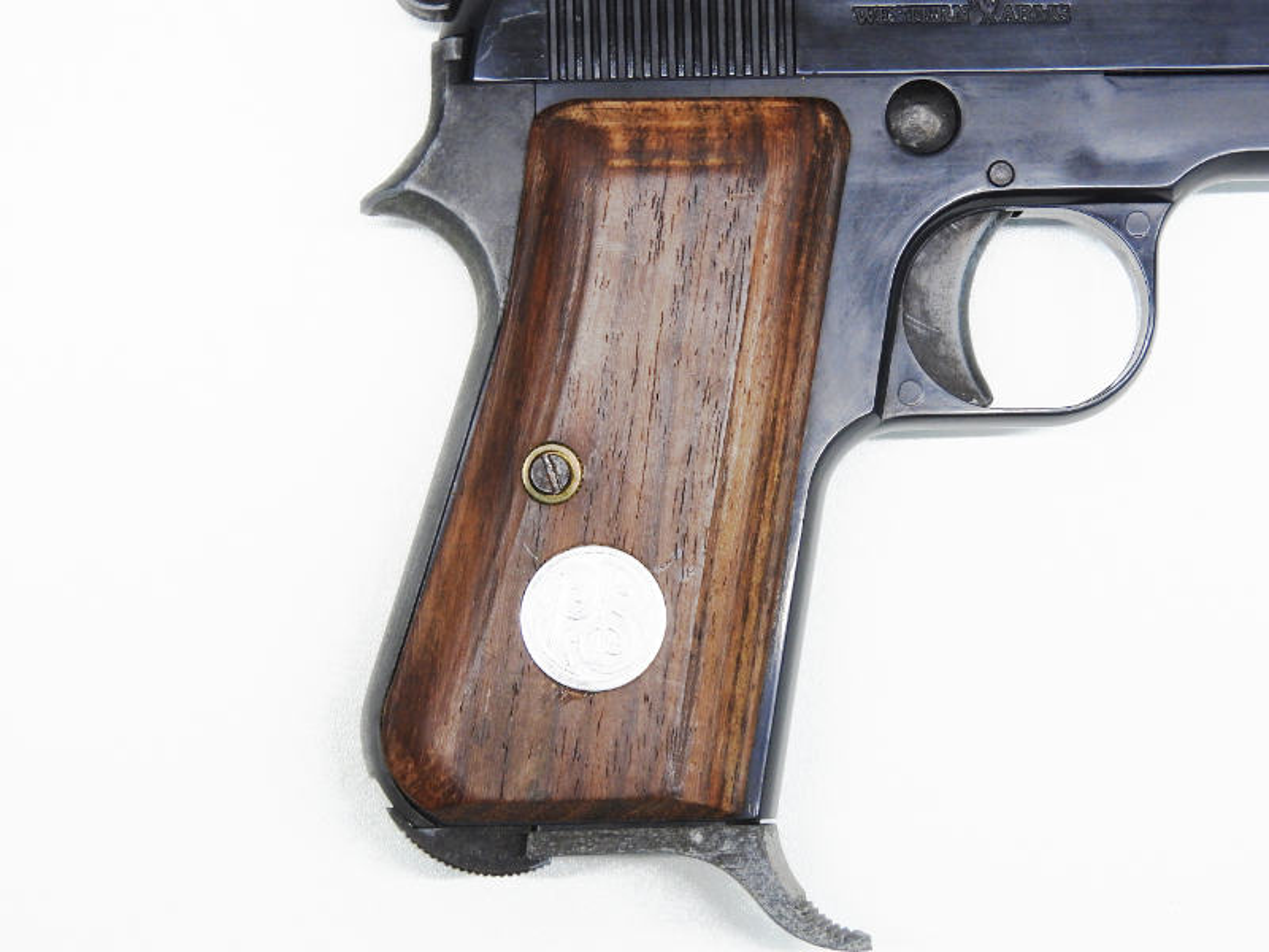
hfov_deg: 15.8
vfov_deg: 11.9
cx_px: 634
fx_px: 4582
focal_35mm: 125
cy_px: 476
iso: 200
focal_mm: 22.4
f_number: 5
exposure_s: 1/40
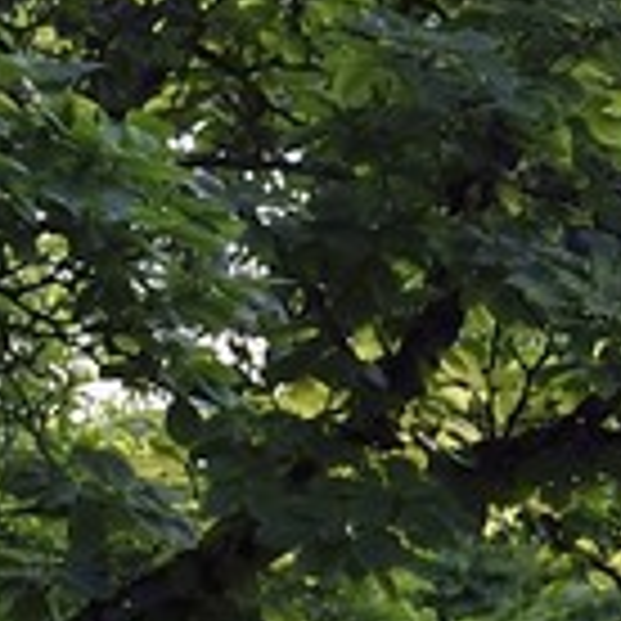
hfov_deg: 3.3
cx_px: 3136
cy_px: 356
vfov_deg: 3.6
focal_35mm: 493
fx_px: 10006
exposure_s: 1/160
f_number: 4.5
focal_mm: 50
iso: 200
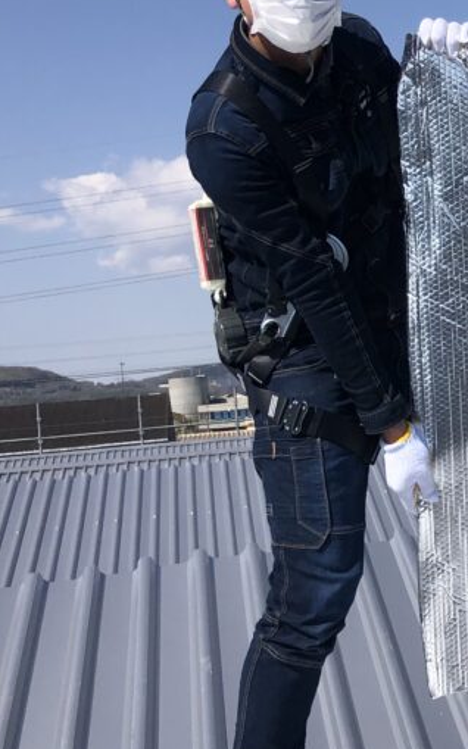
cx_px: 811
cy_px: 346
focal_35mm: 70
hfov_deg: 16.1
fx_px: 1429
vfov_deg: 29.4
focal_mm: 3.99
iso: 20
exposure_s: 1/2857
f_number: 1.8
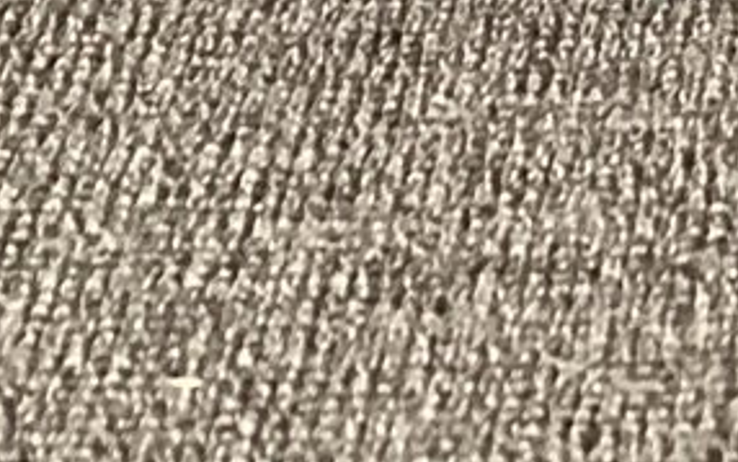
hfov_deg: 11.5
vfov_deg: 6.8
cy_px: -912
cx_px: 1132
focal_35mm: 174
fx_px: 3501
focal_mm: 3.3
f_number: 2.4
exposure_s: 1/40
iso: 400
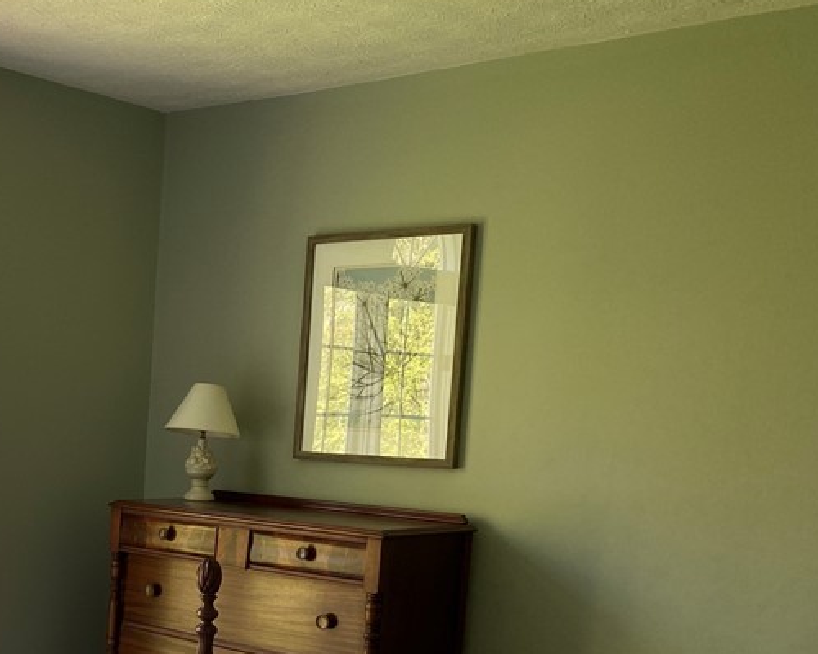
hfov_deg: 33.0
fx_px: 1259
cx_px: 2
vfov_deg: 28.1
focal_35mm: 52
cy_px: 579
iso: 50
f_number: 1.8
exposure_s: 1/122
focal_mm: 4.25
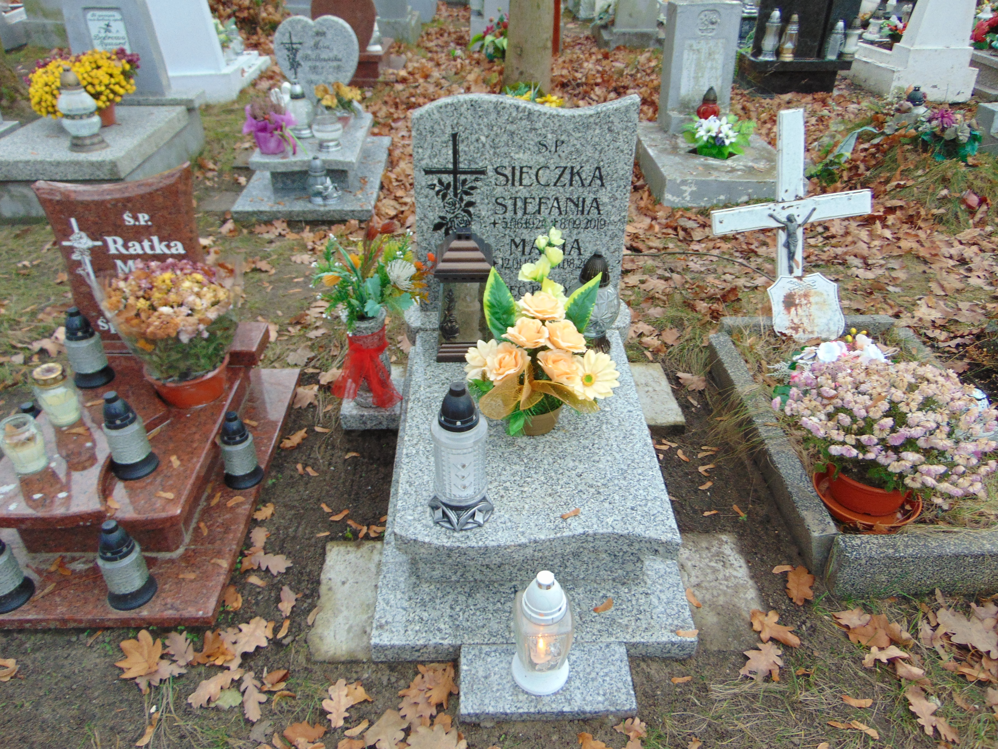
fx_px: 721
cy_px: 374
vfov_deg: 54.9
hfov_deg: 69.4
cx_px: 499
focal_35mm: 25
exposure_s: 1/30
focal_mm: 4.5
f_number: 3
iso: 100
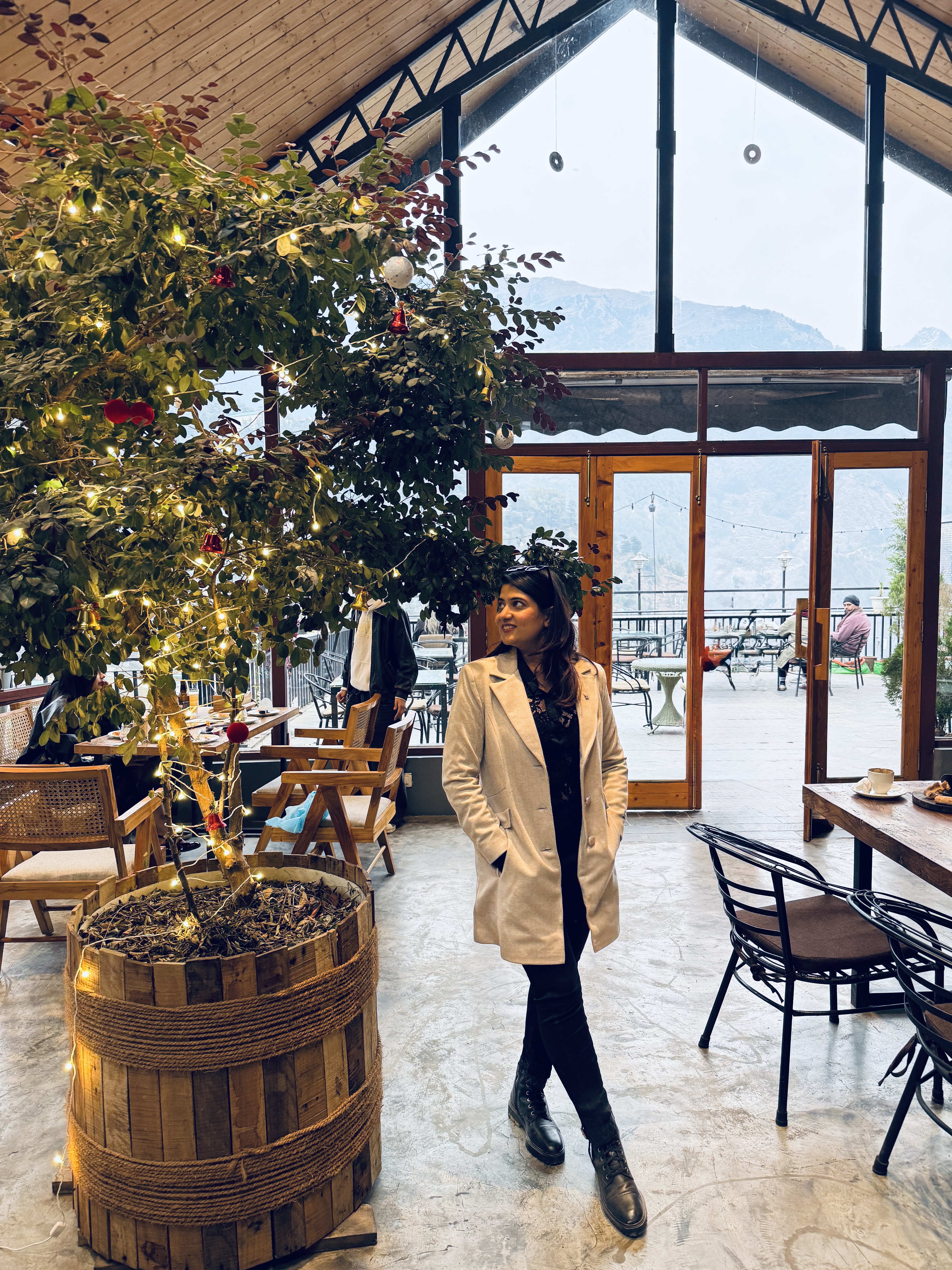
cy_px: 635
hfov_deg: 56.8
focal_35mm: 24
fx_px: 880
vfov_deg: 71.6
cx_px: 476
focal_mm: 6.76
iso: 200
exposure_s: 1/100
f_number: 1.78
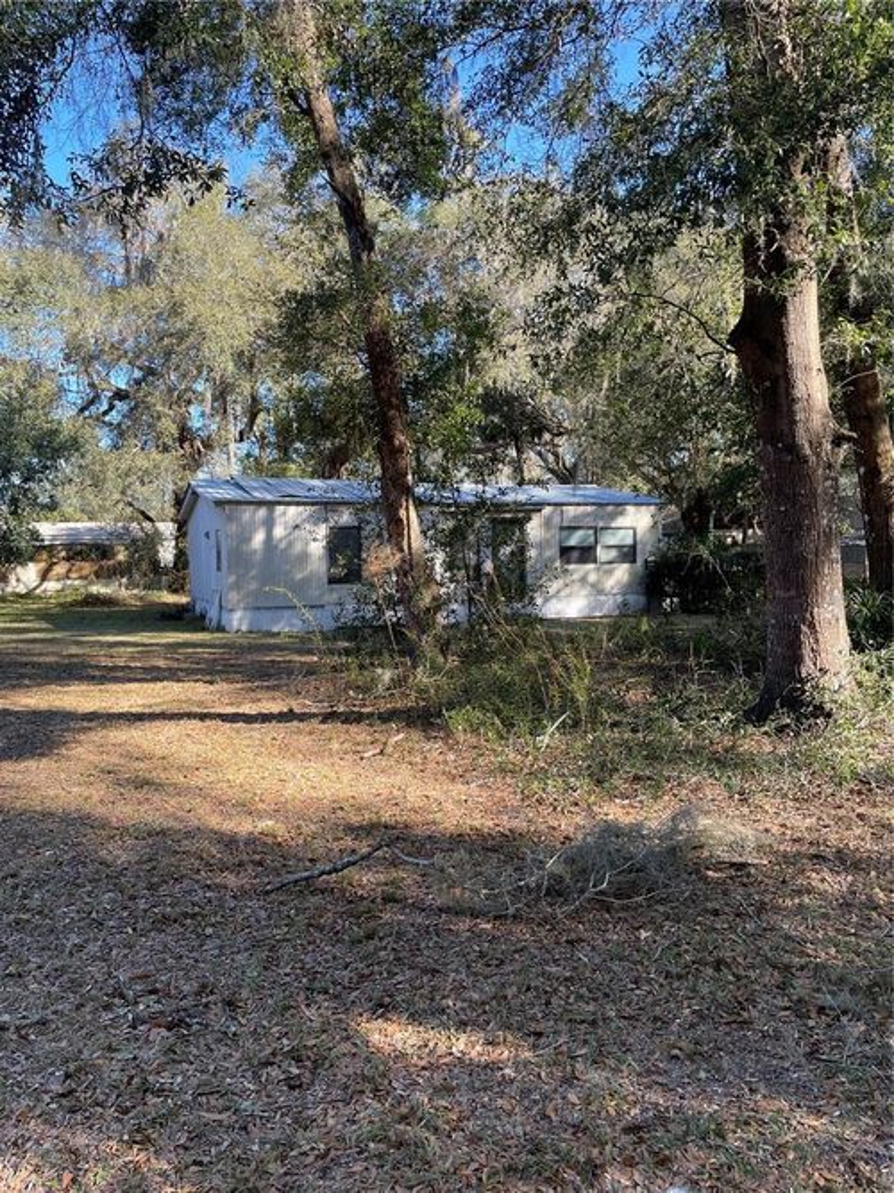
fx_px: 896
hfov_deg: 53.0
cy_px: 596
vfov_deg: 67.3
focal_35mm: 26
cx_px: 447
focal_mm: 4.2
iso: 32
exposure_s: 1/394
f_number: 1.6
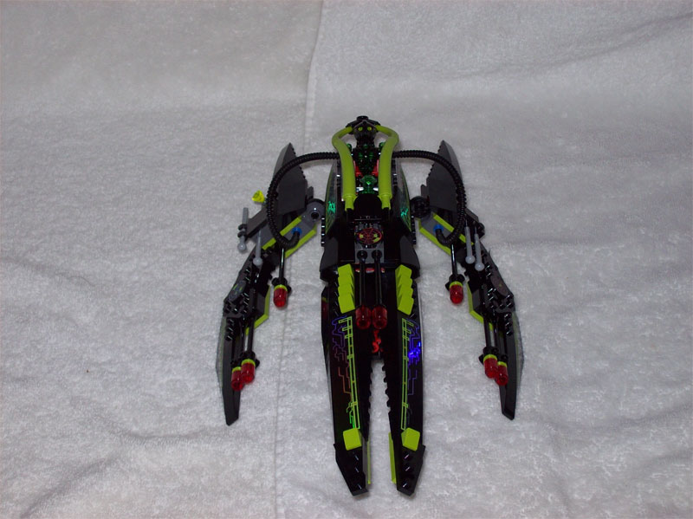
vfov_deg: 21.0
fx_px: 1401
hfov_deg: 27.8
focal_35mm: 70
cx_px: 346
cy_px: 260
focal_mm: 11.6
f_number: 3.8
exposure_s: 1/97.2
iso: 80
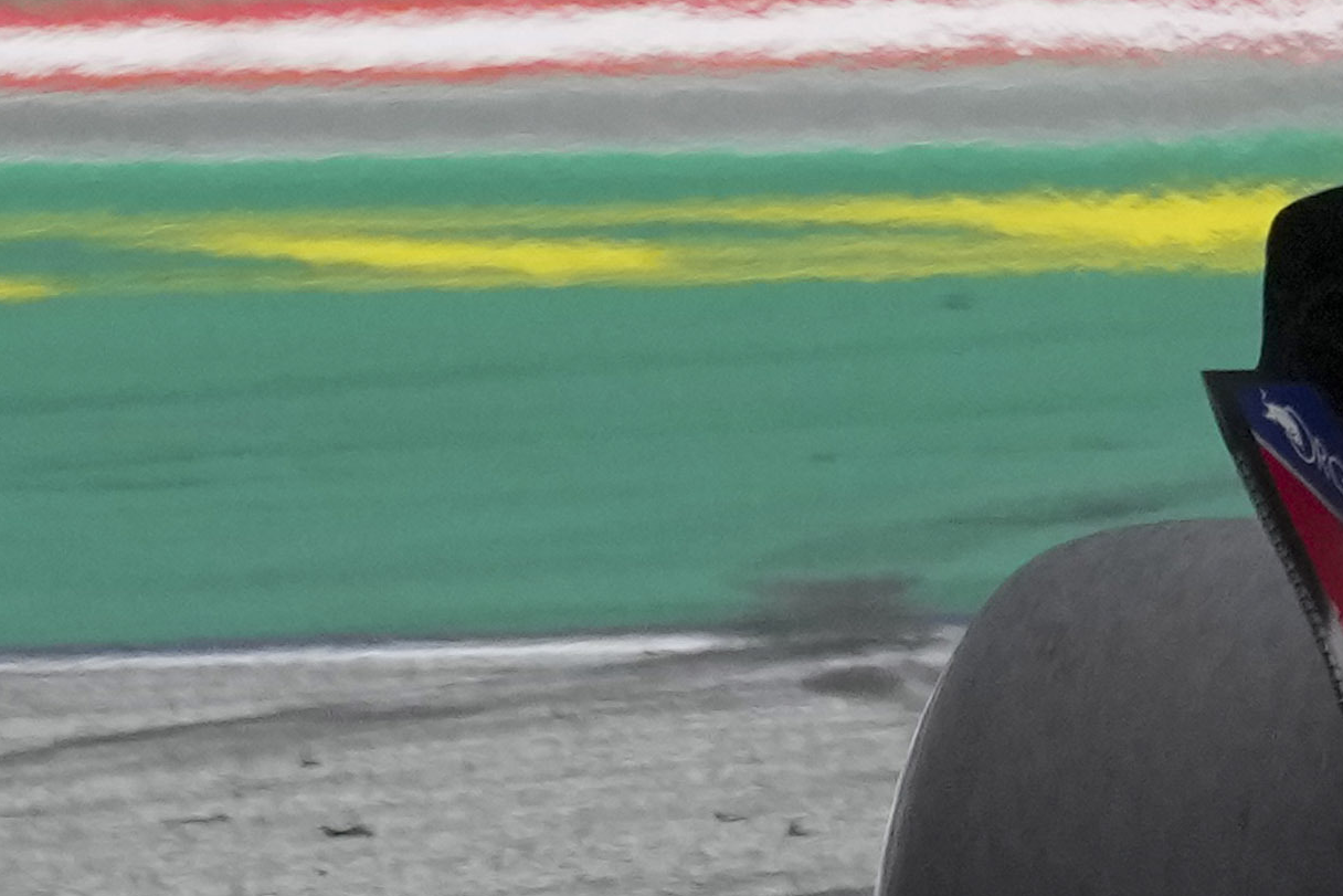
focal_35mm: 1670
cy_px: -1033
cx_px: 4317
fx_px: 62303
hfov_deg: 1.2
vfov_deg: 0.8
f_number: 7.1
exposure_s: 1/2000
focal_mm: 235
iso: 1600
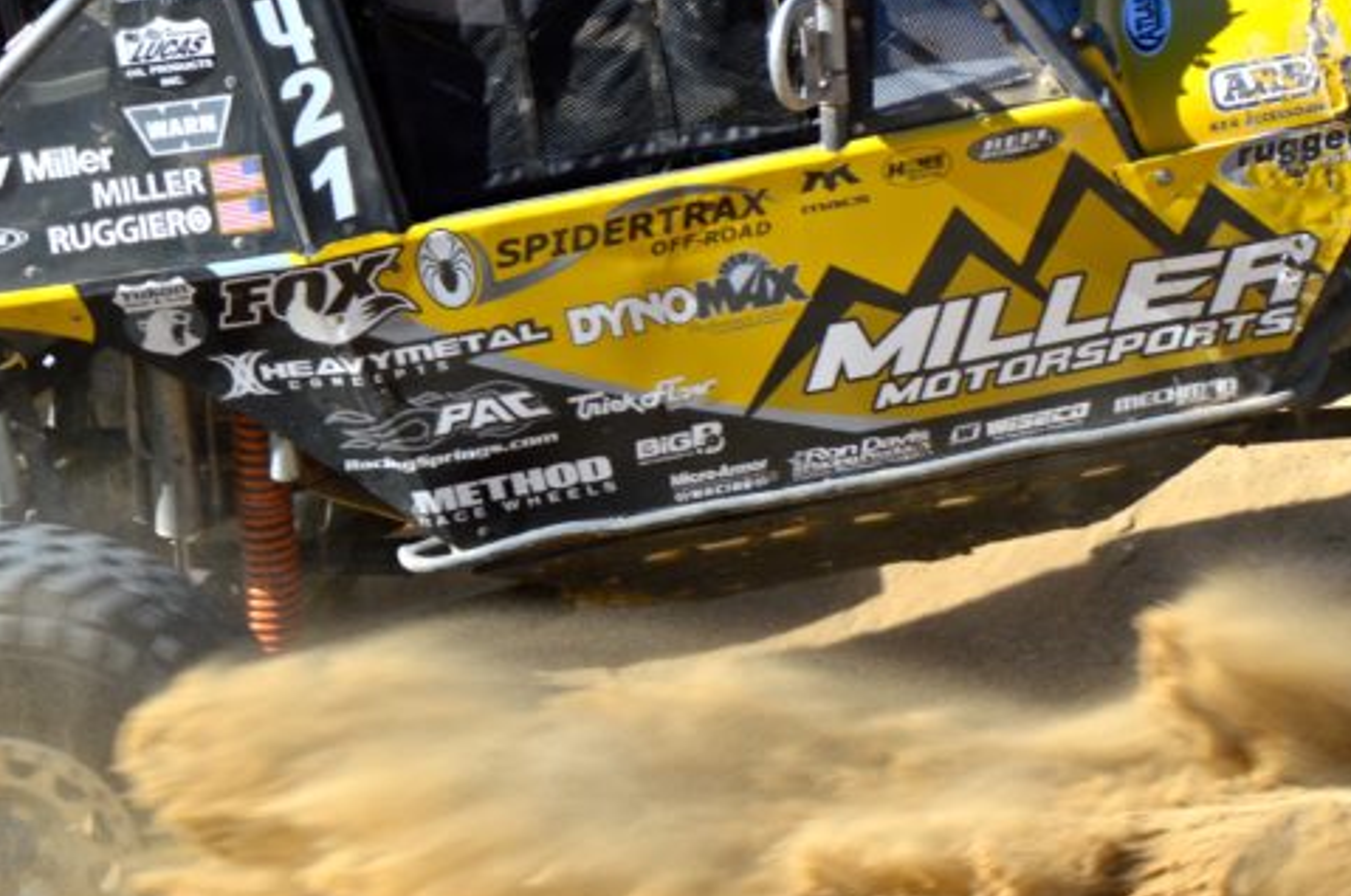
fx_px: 14466
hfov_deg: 5.3
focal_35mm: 386
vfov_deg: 3.6
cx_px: 652
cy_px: 247
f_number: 8
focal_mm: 110
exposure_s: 1/250
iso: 100
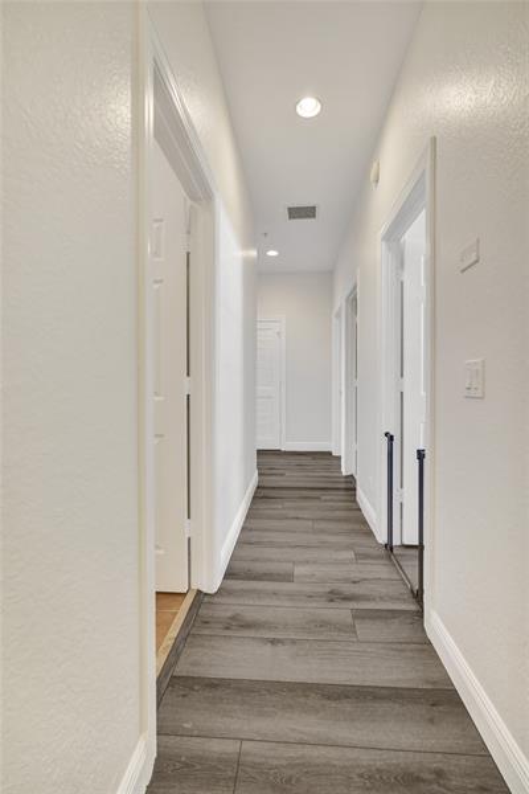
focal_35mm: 16
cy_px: 397
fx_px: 364
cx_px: 264
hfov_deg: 72.1
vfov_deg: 95.0
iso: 800
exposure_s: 1/160
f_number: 4
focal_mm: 16.5
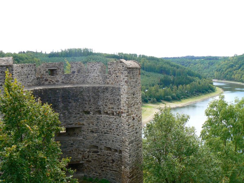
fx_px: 254
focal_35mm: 36
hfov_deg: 51.4
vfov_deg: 39.7
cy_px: 92
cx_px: 122
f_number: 5.6
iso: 100
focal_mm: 6
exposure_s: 1/200
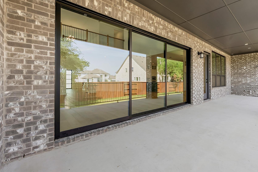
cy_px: 80
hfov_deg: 92.0
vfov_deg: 70.4
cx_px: 156
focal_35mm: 17
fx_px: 122
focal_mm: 14
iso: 160
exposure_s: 1/13
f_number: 11
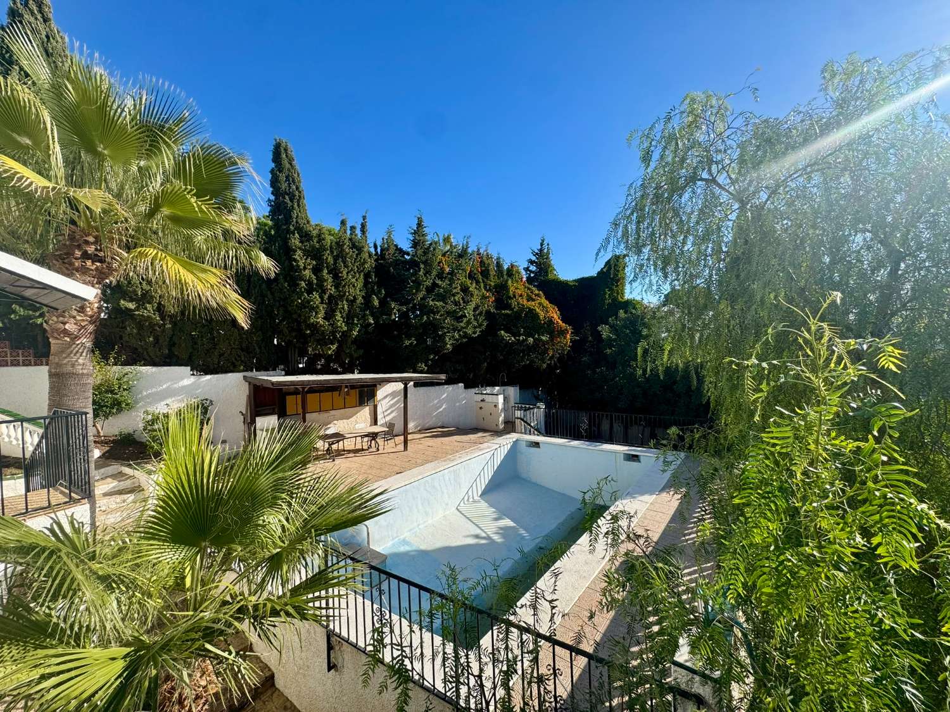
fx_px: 384
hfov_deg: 102.1
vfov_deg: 85.7
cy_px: 356
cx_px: 475
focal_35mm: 14
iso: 50
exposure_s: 1/1370
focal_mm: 2.22
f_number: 2.2
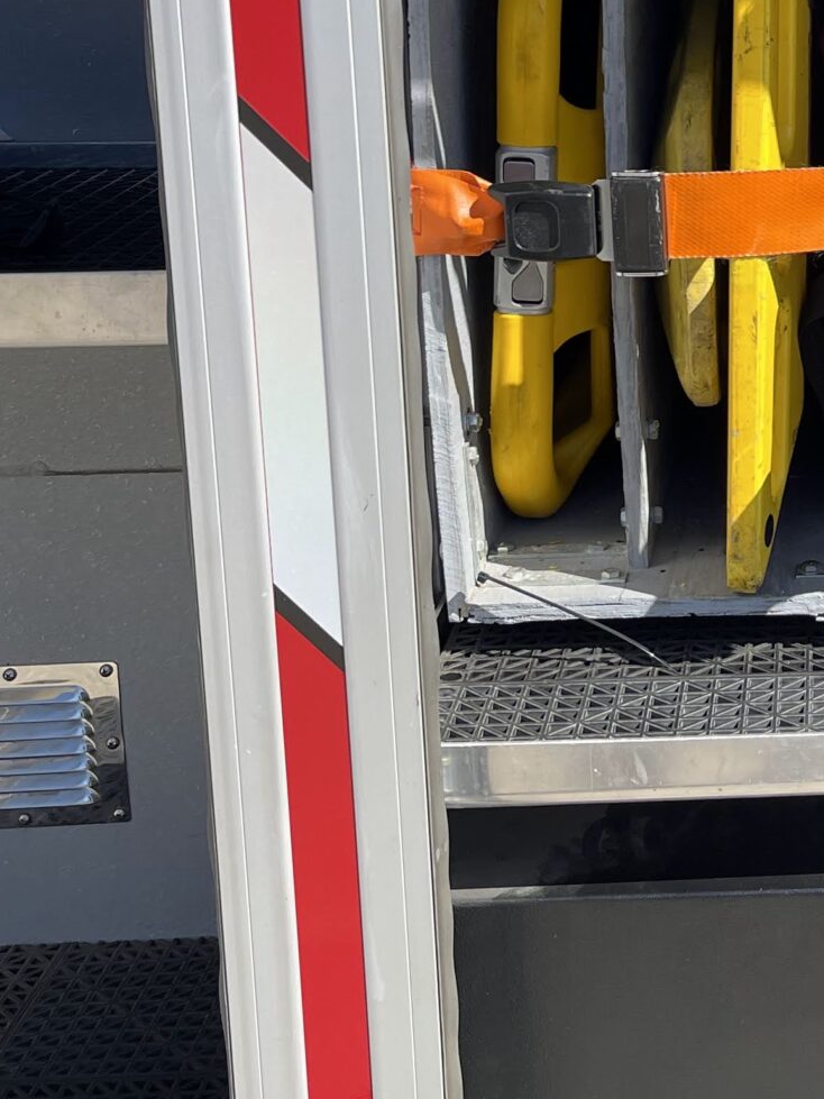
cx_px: 997
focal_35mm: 68
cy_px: 192
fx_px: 2159
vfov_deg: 27.9
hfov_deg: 20.2
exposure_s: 1/1767
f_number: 1.6
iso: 32
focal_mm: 5.1
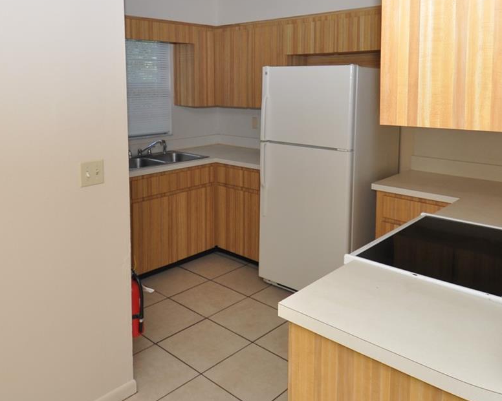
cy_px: 116
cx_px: 246
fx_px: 431
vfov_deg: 48.6
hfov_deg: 60.4
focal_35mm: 29
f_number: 4
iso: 200
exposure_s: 1/60
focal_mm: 10
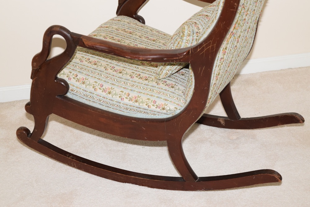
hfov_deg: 24.6
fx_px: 710
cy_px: 104
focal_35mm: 82
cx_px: 155
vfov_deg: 16.6
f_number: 5.6
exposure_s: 1/60
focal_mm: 55
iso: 1000
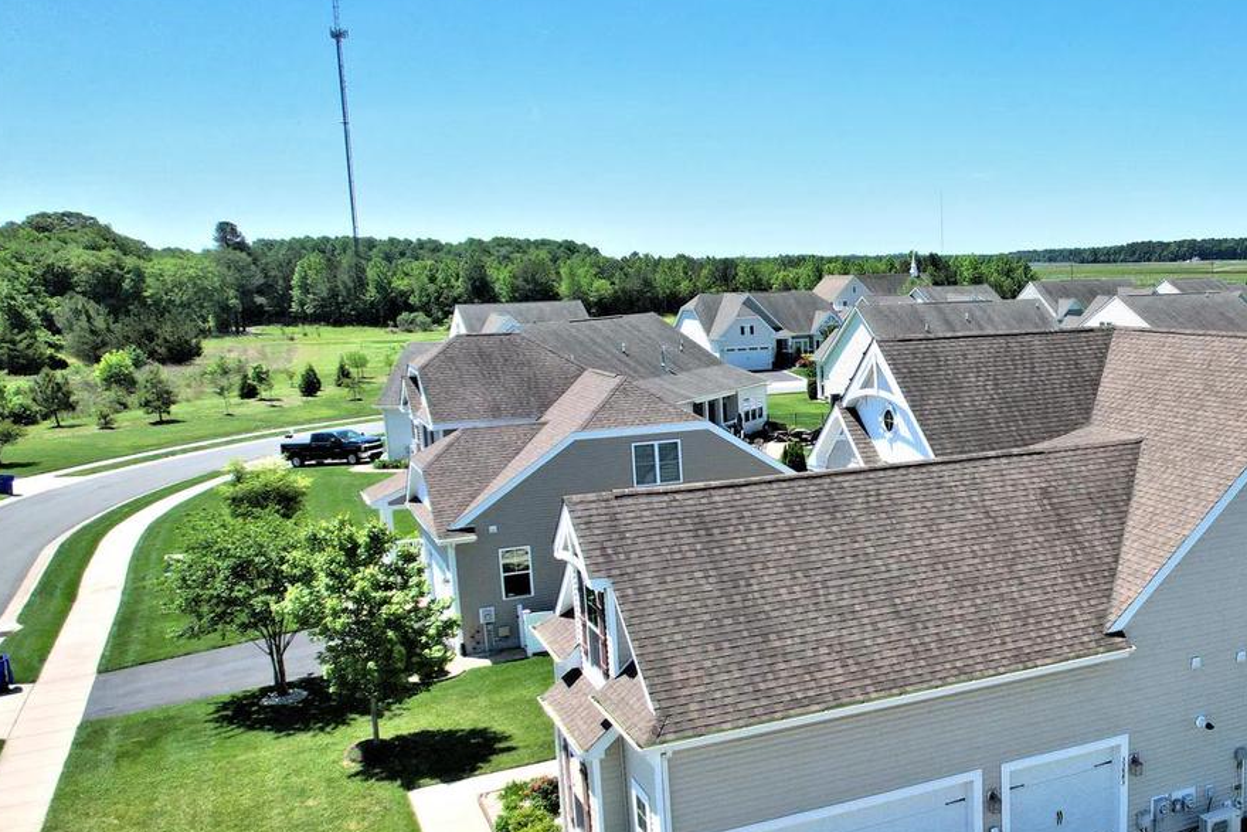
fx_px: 1247
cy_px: 478
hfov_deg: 49.9
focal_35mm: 36
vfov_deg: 36.8
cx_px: 1000
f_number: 2.8
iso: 200
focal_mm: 8.38
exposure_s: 1/4000
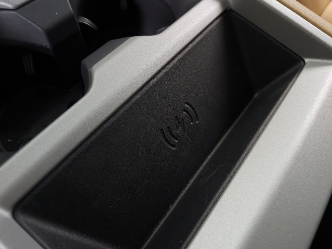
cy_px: 124
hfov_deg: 73.9
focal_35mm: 23
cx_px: 166
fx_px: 221
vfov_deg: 58.9
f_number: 1.7
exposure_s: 1/30
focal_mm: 6.3
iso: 320
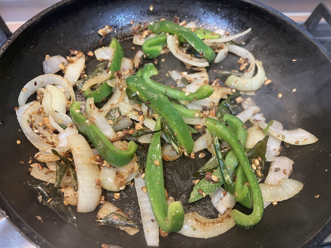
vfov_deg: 53.1
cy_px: 124
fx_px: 249
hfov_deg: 67.3
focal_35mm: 26
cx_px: 166
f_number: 1.5
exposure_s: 1/50
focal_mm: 5.7
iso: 320
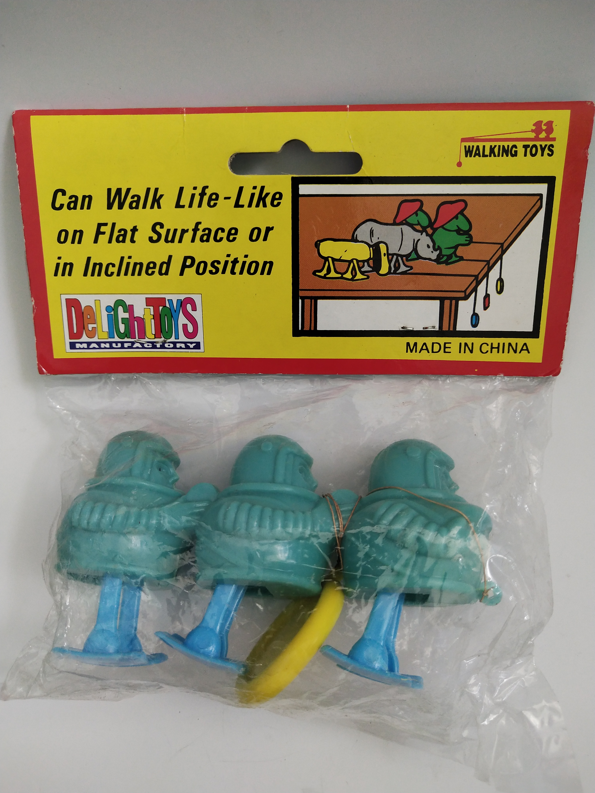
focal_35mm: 30
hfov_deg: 46.8
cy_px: 396
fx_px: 688
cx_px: 298
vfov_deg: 60.0
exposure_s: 1/100
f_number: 1.8
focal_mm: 3.95
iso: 179
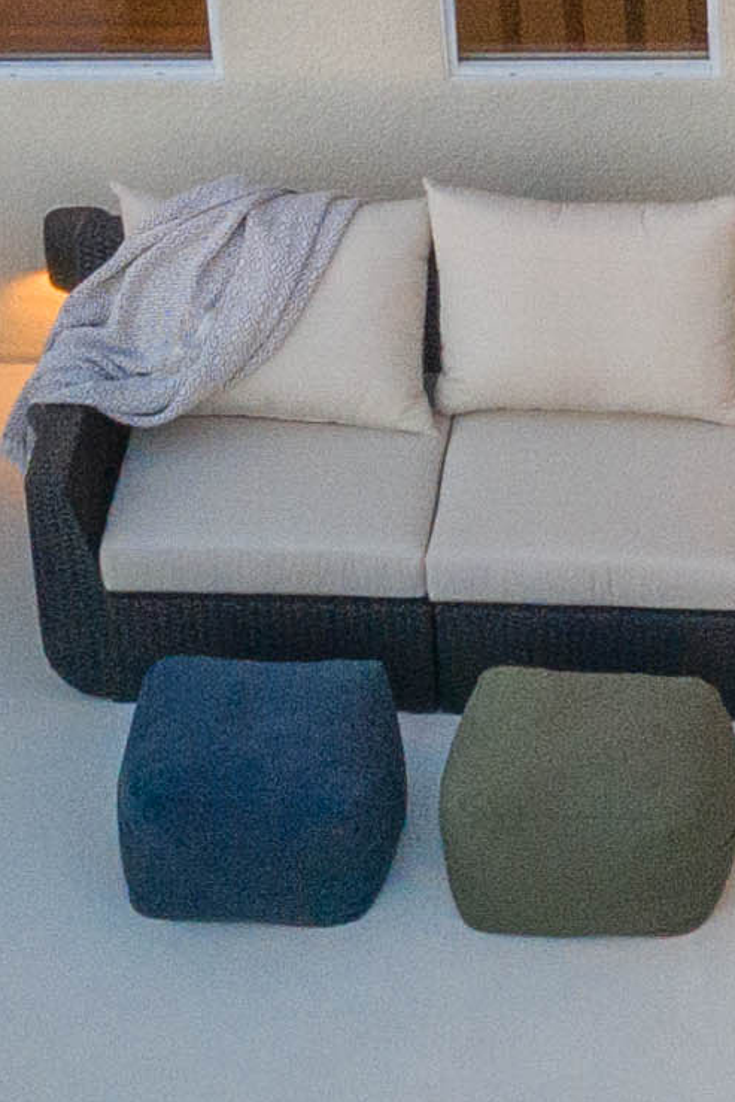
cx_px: 1006
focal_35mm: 207
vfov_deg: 9.9
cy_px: 969
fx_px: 6336
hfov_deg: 6.6
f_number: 5.6
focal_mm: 10.26
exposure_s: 1/15
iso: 400
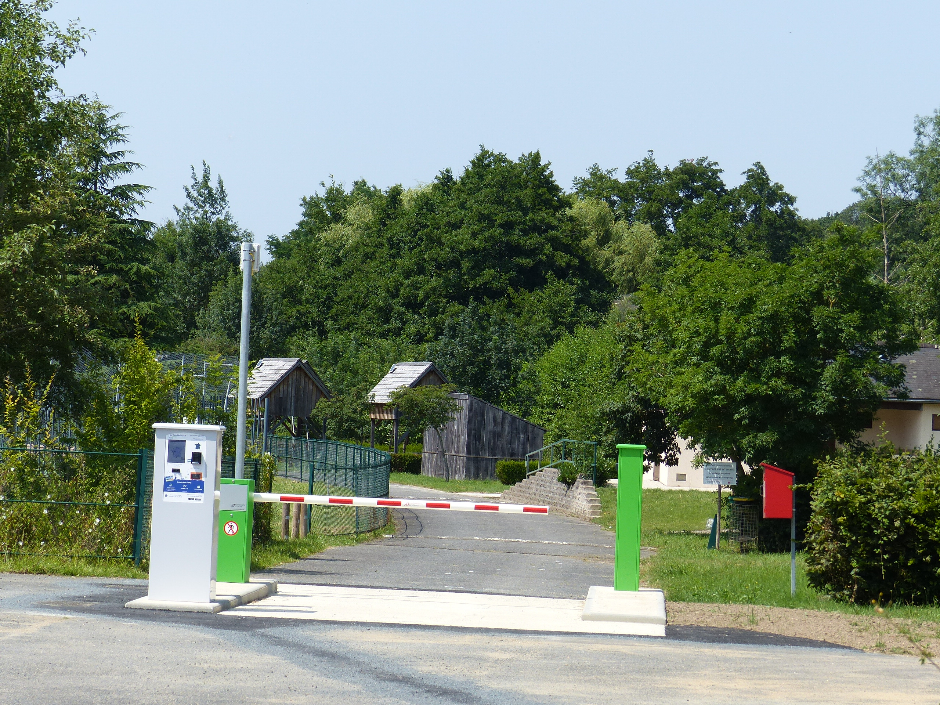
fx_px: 3612
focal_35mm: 133
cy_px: 352
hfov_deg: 14.8
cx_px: 470
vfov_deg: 11.1
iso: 100
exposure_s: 1/800
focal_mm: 21.8
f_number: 4
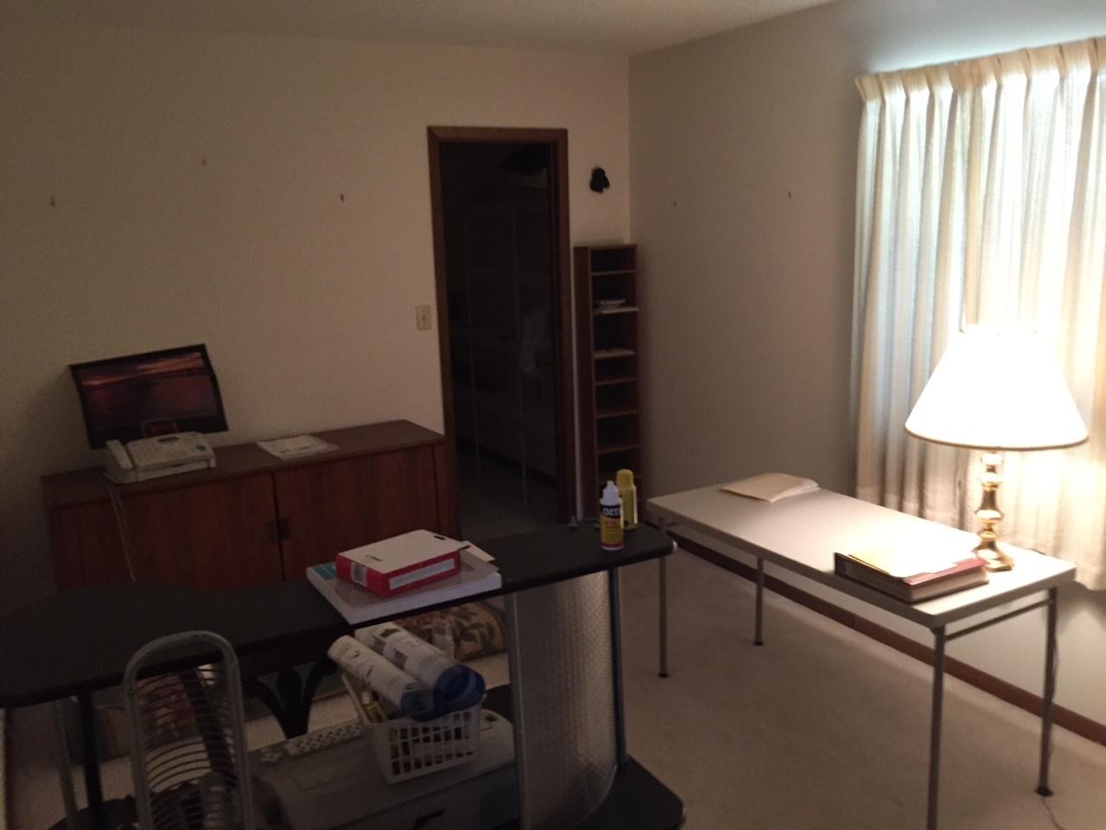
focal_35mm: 29
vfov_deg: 48.2
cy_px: 415
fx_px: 927
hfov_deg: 61.7
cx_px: 553
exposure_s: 1/15
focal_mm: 4.15
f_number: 2.2
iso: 250
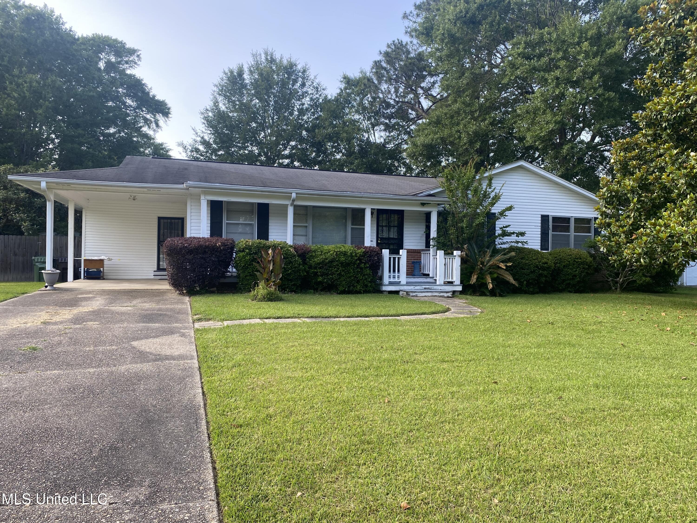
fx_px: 524
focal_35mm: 26
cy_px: 262
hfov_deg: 67.3
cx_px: 348
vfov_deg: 53.1
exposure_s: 1/296
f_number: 1.8
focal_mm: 4.25
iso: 32
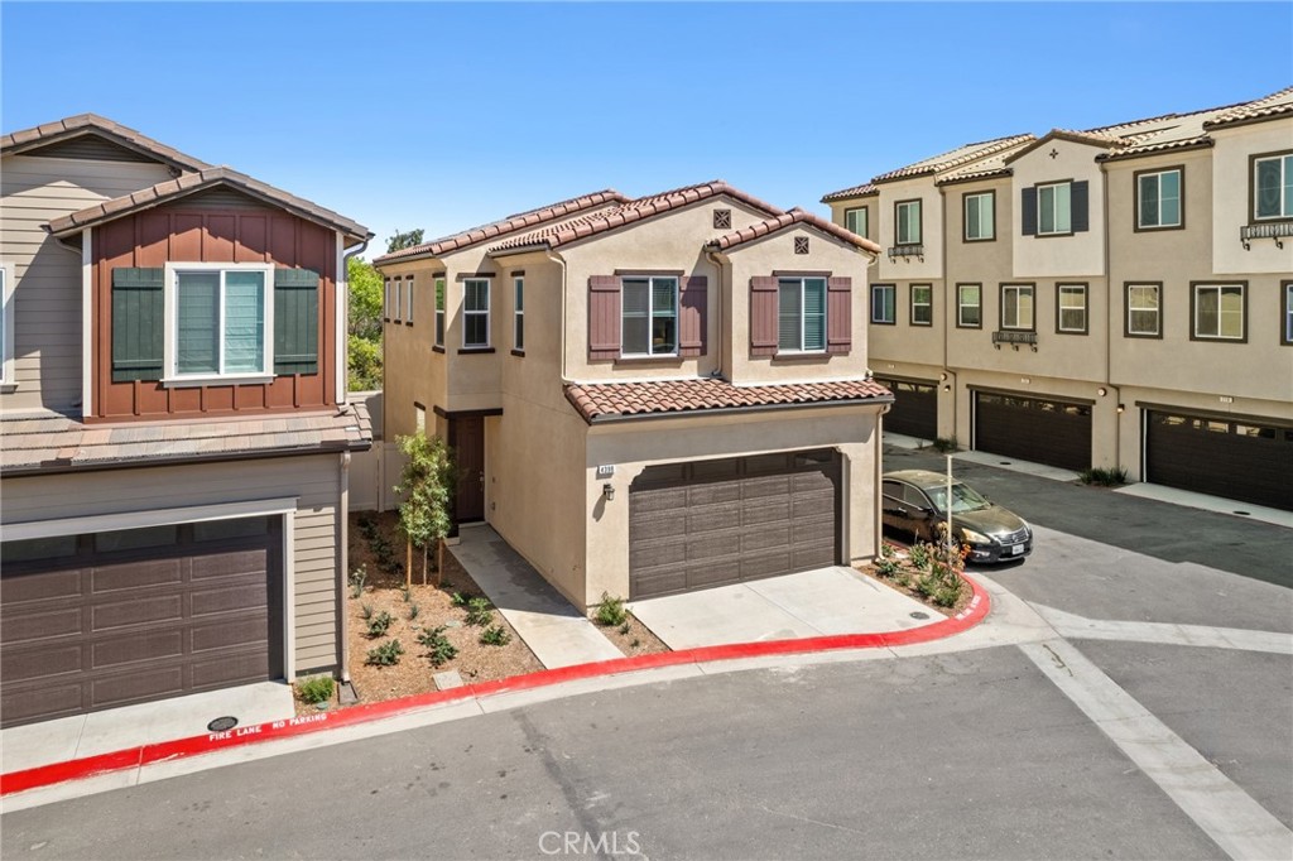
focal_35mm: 22
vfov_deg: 57.2
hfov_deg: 78.6
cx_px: 646
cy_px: 430
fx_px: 790
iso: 100
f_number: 2.8
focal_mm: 8.38
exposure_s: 1/1000
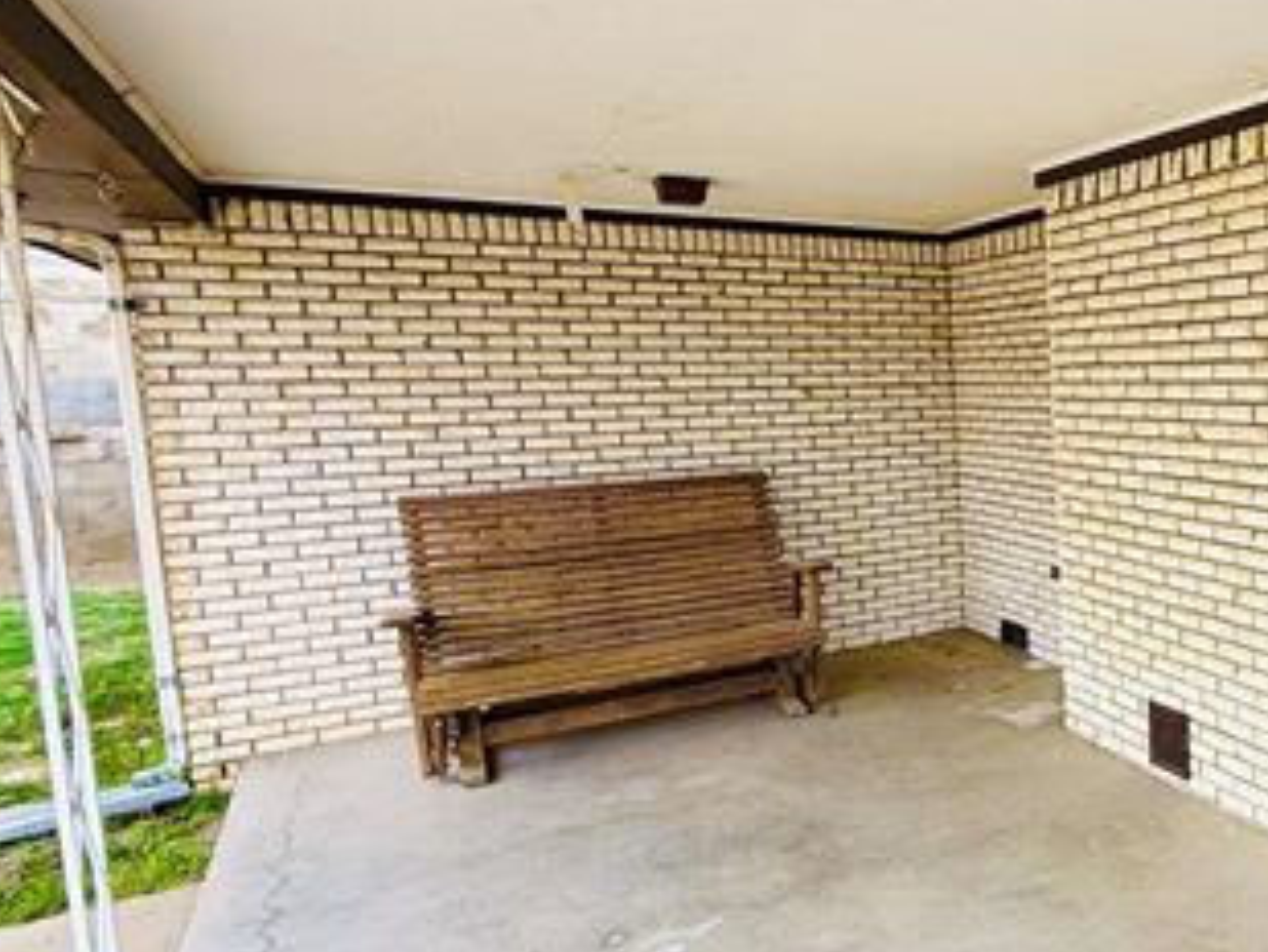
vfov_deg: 48.2
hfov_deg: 50.7
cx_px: 1247
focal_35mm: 29
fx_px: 1063
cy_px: 497
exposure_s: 1/258
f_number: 2.2
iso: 50
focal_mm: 2.22
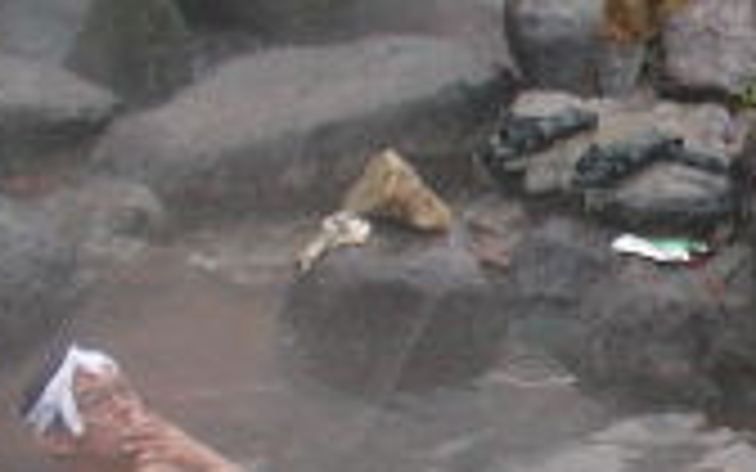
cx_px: 868
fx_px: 3070
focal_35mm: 149
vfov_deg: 8.8
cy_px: 427
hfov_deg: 13.7
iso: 100
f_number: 2.8
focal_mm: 5.7
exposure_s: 1/15
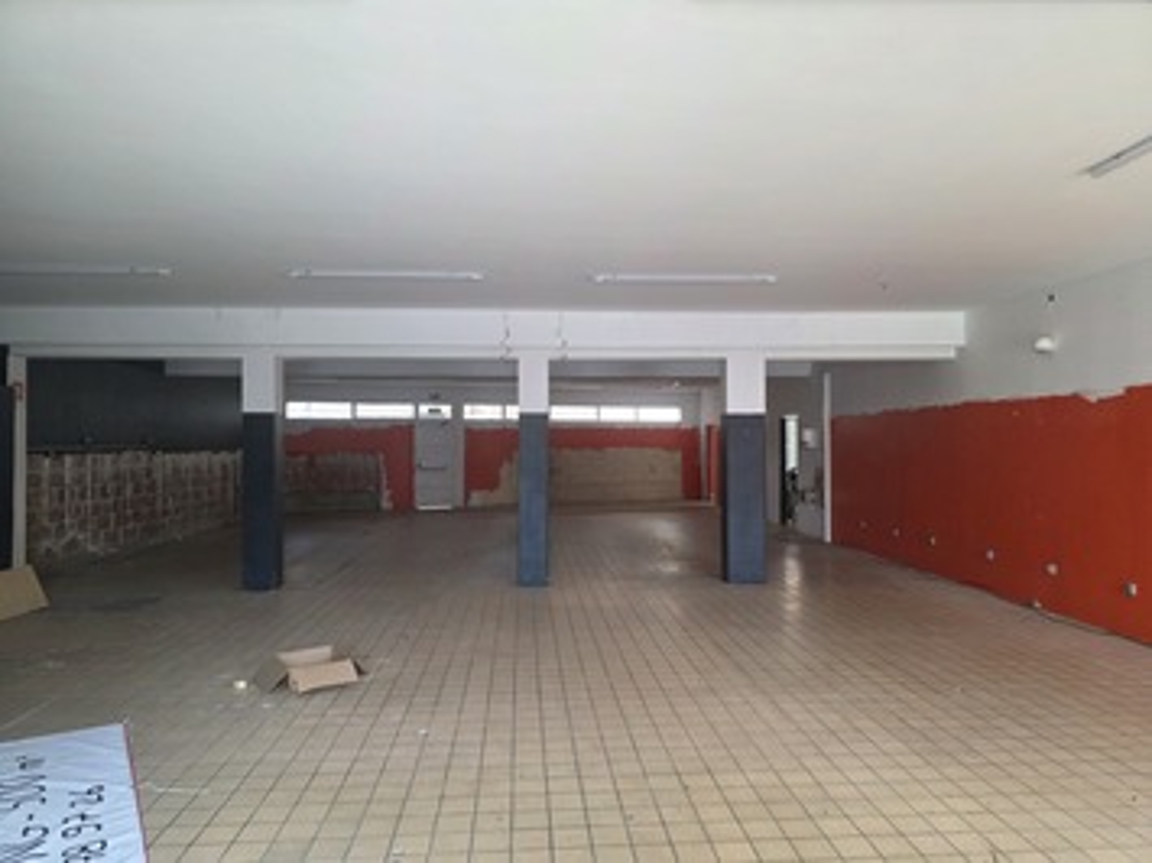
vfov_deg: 58.9
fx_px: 765
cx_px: 576
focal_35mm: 23
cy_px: 432
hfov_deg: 73.9
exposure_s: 1/180
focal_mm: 6.3
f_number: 1.7
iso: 200
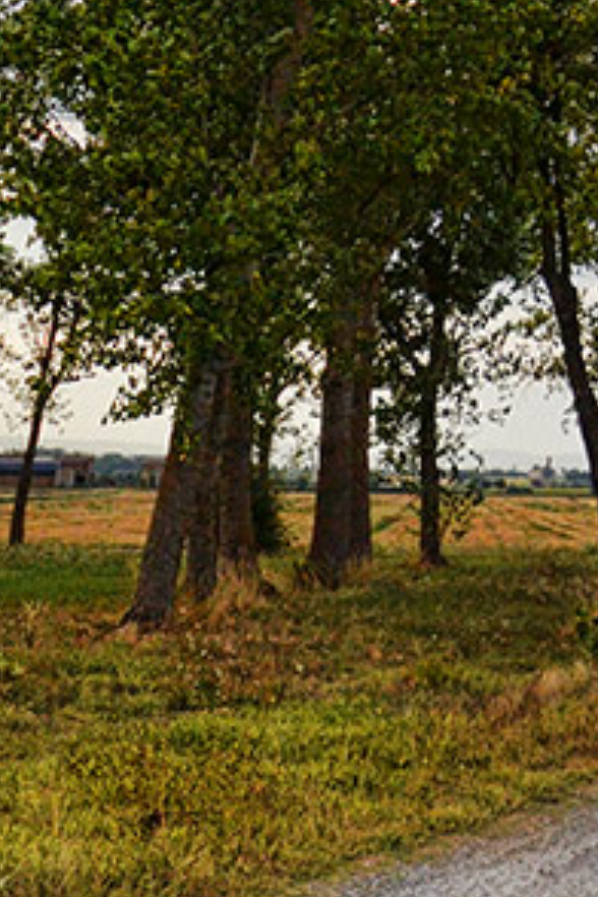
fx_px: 2292
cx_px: 1248
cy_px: -26
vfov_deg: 21.3
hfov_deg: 12.7
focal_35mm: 92
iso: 400
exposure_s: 1/2500
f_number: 4.5
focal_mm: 18
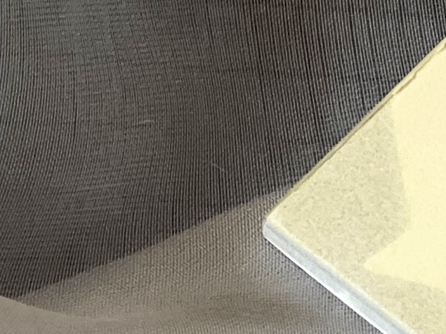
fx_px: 3916
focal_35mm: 304
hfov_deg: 6.4
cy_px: 200
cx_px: 782
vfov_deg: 4.9
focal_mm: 9
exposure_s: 1/40
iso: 250
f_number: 2.8
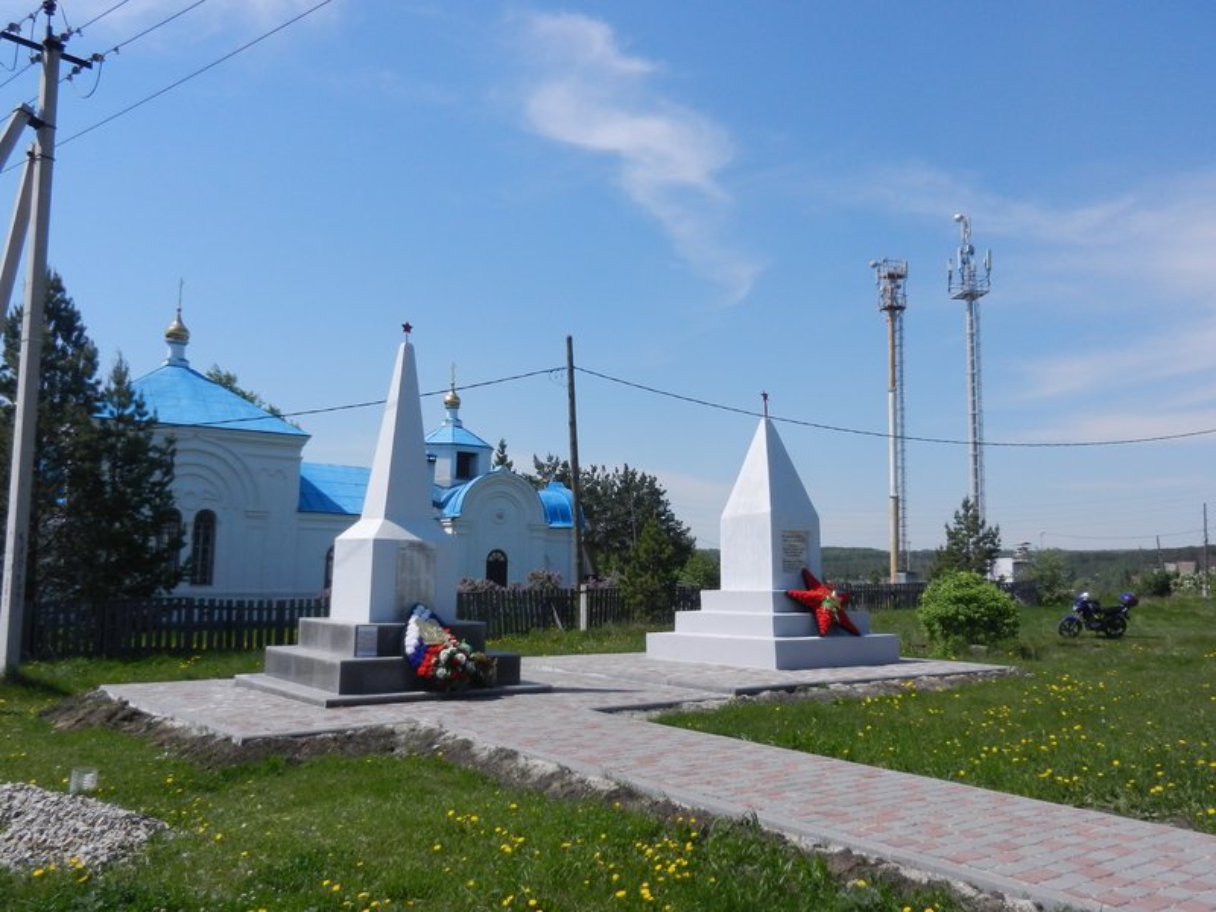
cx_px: 608
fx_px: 1019
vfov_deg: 48.2
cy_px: 456
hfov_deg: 61.7
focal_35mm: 29
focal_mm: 5.1
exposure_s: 1/640
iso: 160
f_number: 7.2
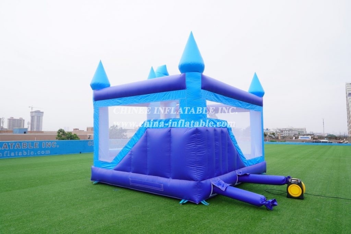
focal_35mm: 24
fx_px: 234
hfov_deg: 73.7
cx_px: 176
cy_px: 117
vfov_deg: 53.1
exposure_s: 1/125
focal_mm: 16
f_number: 8
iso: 100
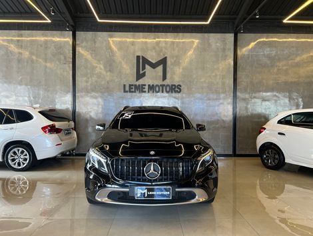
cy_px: 118
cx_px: 156
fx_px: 235
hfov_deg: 67.2
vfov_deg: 53.2
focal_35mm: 26
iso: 64
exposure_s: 1/60
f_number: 1.5
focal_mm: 5.7
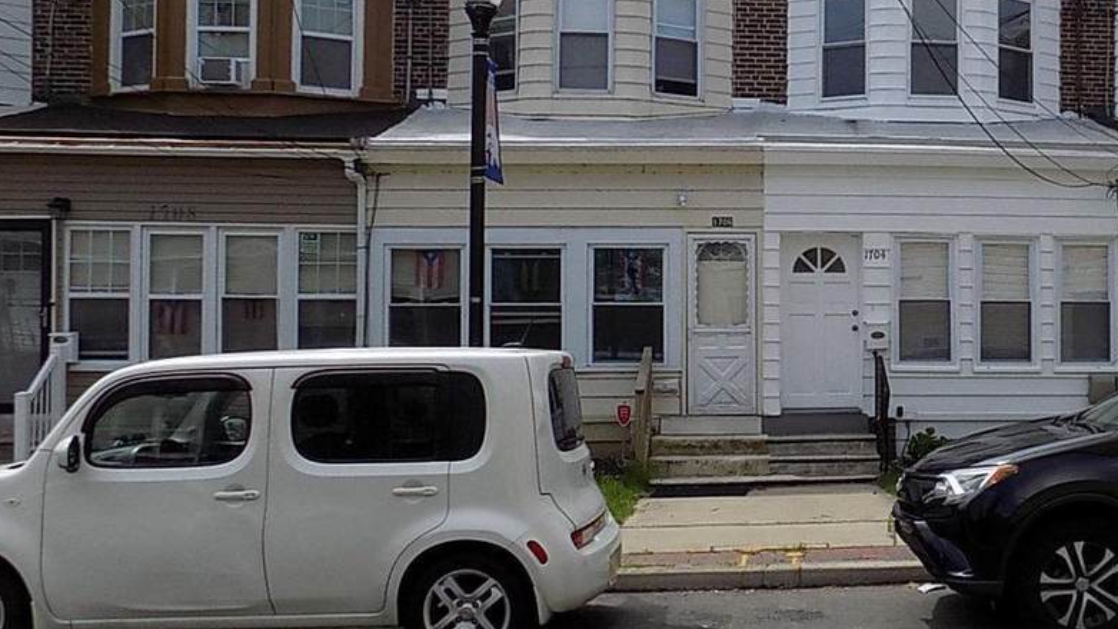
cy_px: 335
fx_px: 1216
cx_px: 848
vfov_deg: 29.0
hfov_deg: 47.4
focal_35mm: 41
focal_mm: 4
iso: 80
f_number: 3.1
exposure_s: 1/1000
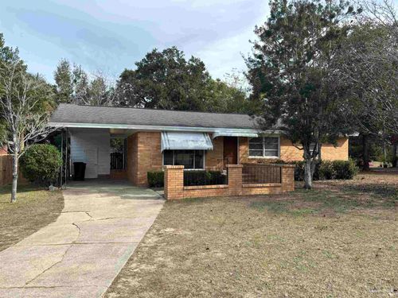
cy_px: 149
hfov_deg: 67.3
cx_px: 199
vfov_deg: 53.1
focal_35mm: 26
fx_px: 299
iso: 50
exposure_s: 1/903
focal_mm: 5.96
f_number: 1.6
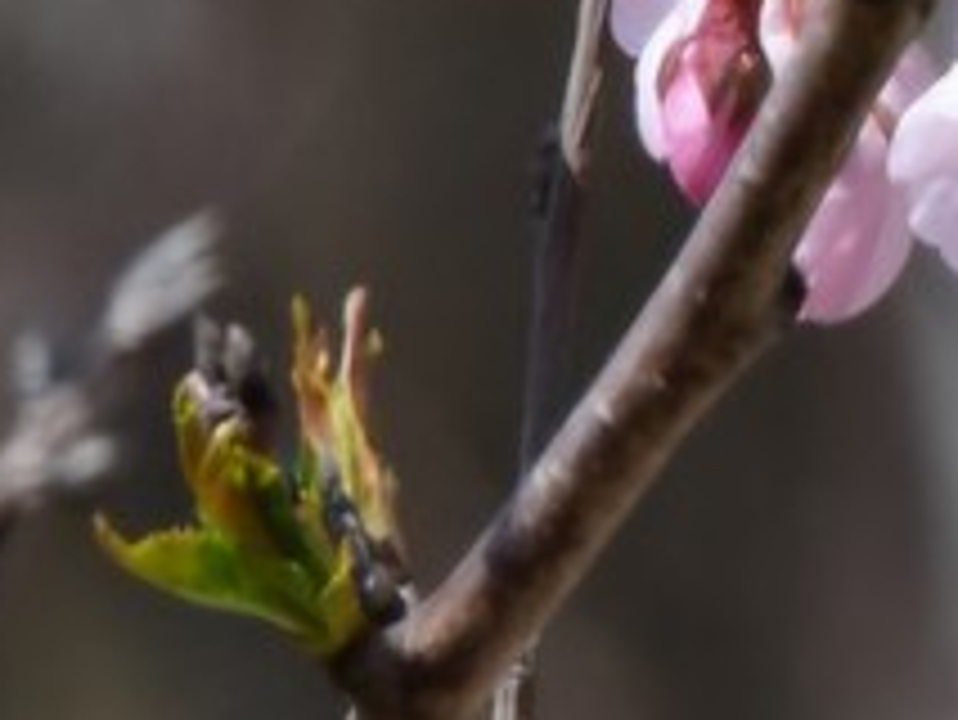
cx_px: 1246
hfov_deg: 1.0
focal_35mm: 2029
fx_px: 56184
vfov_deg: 0.7
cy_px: -140
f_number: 14
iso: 500
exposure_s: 1/400
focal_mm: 500
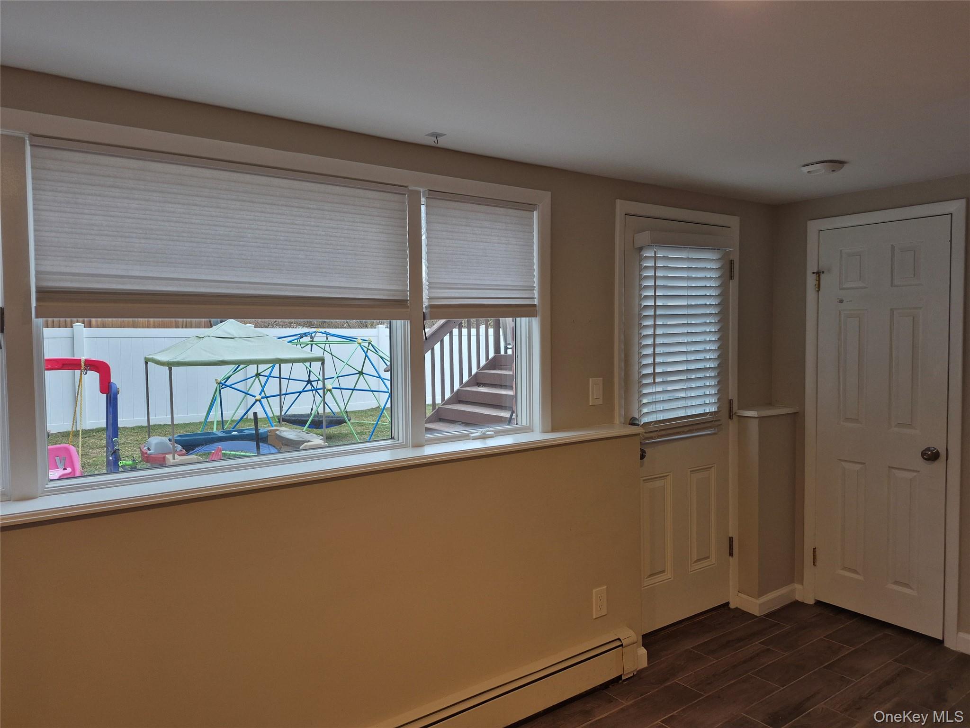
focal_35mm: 23
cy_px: 364
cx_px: 485
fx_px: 644
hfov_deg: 73.9
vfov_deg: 58.9
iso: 64
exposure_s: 1/120
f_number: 1.8
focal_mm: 5.4
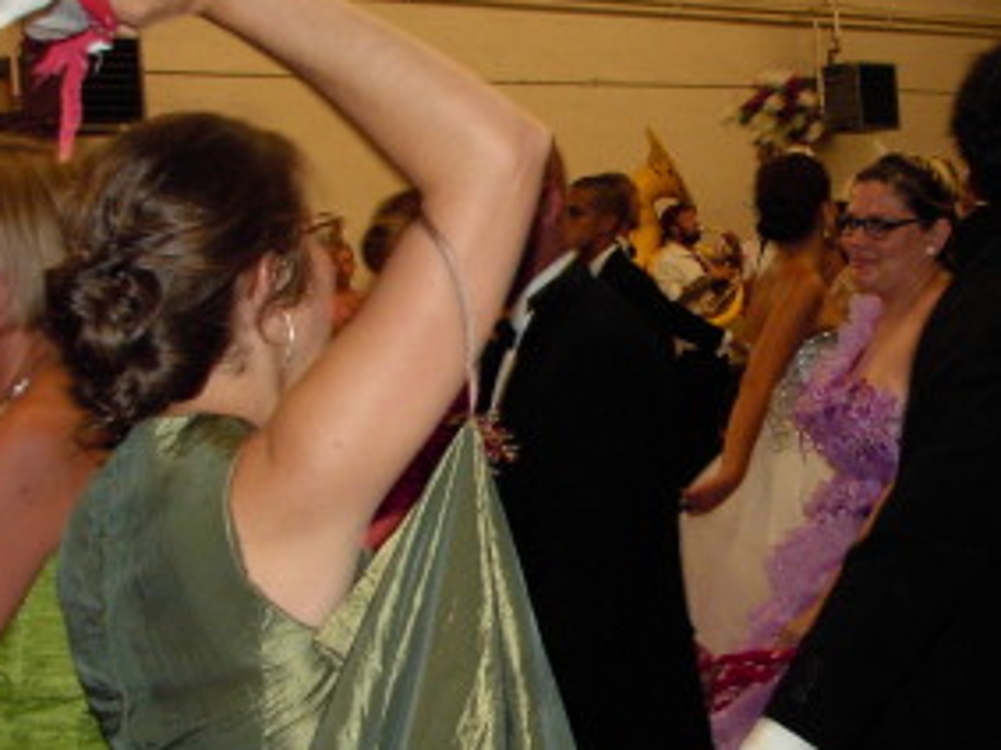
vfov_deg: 20.2
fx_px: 2110
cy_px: 386
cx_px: 739
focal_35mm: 73
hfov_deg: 26.4
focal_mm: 6.6
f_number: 2.8
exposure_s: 1/51
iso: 200
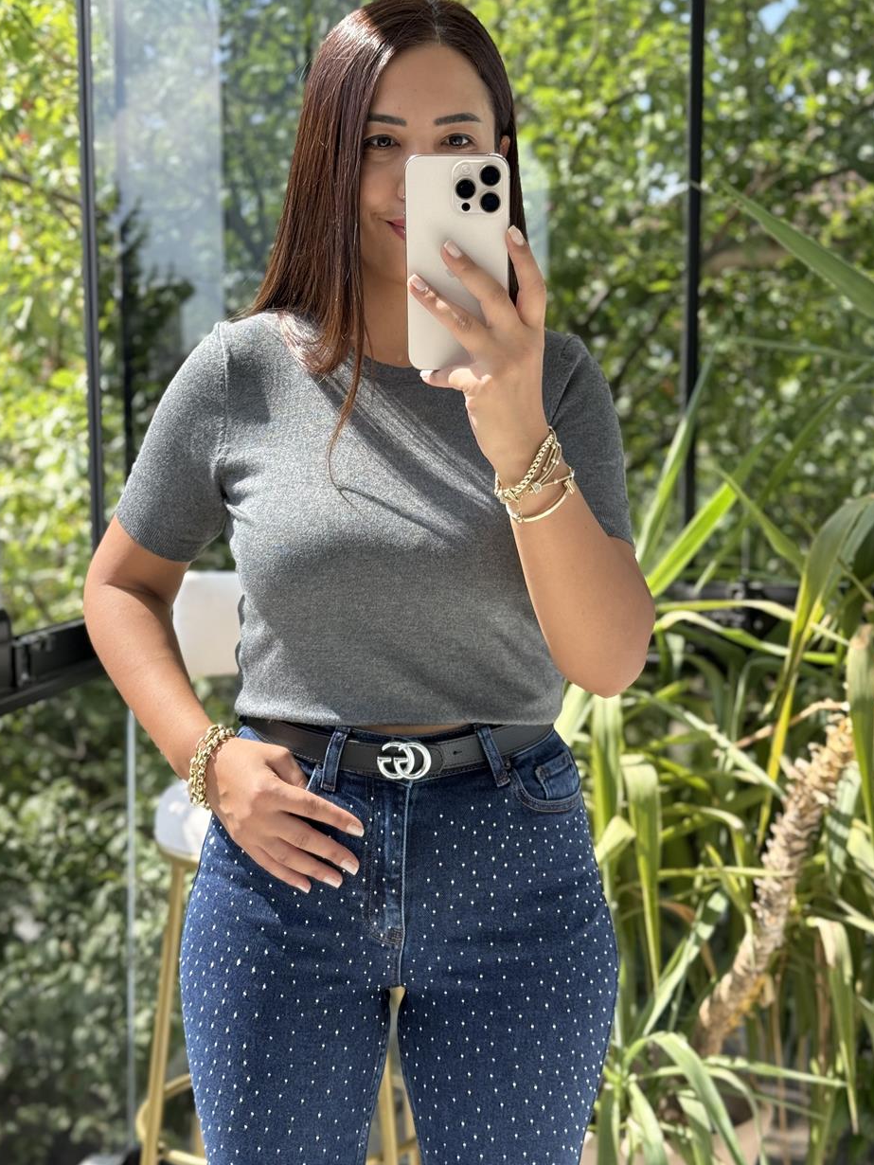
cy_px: 569
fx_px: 1750
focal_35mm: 52
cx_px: 436
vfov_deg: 36.8
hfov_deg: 28.0
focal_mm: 6.76
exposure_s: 1/592
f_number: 1.78
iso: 64
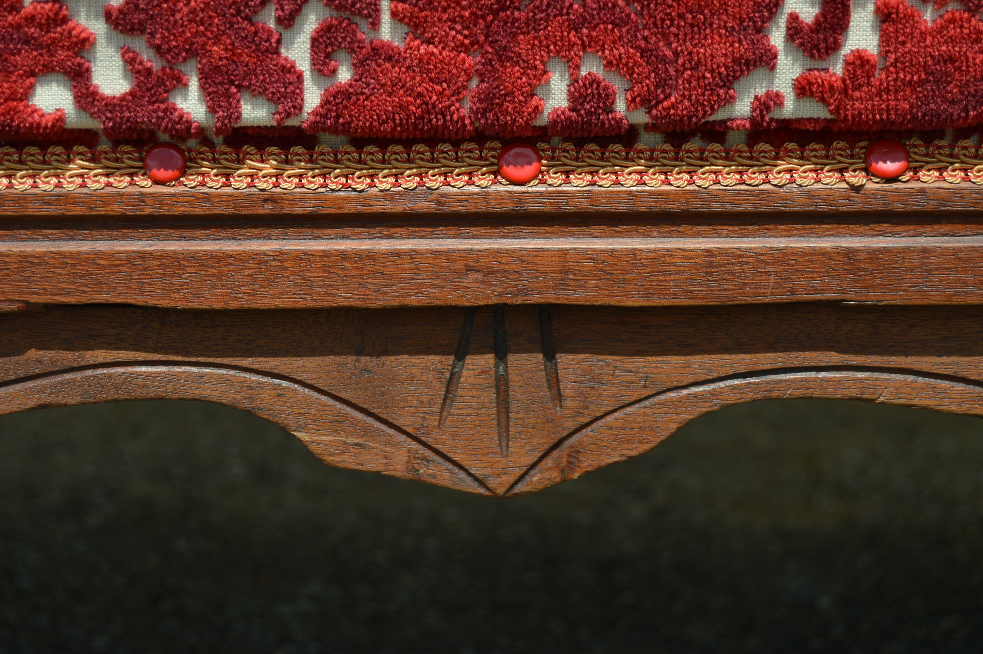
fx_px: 2251
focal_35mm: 82
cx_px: 492
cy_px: 327
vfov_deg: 16.5
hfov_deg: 24.6
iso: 100
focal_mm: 55
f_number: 5.6
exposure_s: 1/640
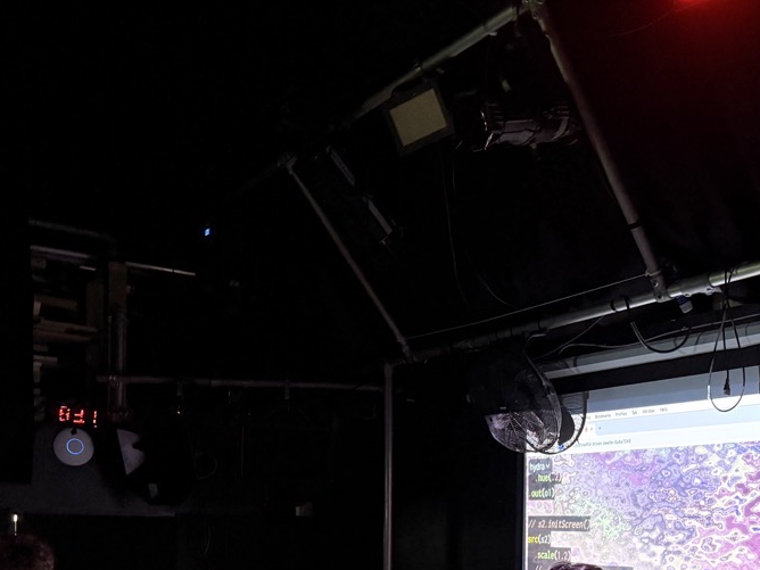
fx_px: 1010
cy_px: 544
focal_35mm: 46
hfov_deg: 39.2
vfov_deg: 29.8
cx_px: 634
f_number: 1.78
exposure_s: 1/60
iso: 640
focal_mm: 6.76
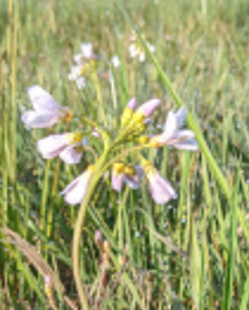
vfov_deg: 21.7
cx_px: 183
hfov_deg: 18.9
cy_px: 382
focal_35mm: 81
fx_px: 745
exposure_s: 1/1381
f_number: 1.73
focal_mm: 4.38
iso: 48
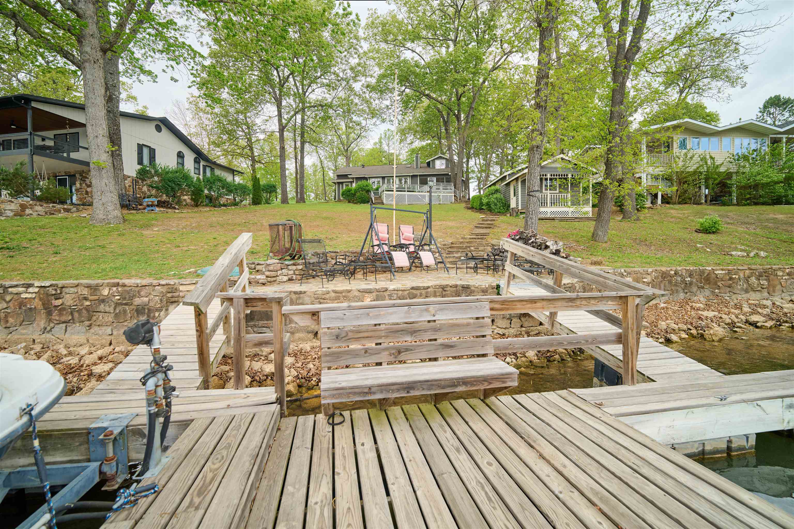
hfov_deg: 96.7
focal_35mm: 16
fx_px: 353
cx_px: 397
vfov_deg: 73.7
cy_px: 264
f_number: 3.5
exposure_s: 1/10000
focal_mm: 16
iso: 500
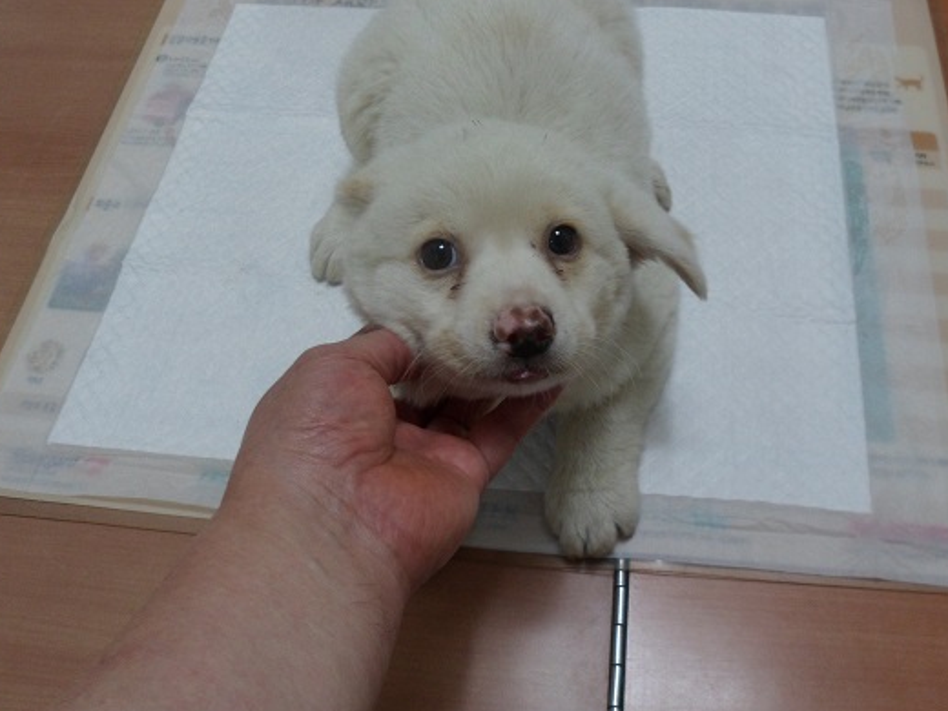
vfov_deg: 40.3
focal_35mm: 35
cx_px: 523
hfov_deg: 52.5
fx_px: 959
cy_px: 243
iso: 100
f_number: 3.3
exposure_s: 1/45
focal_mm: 4.9
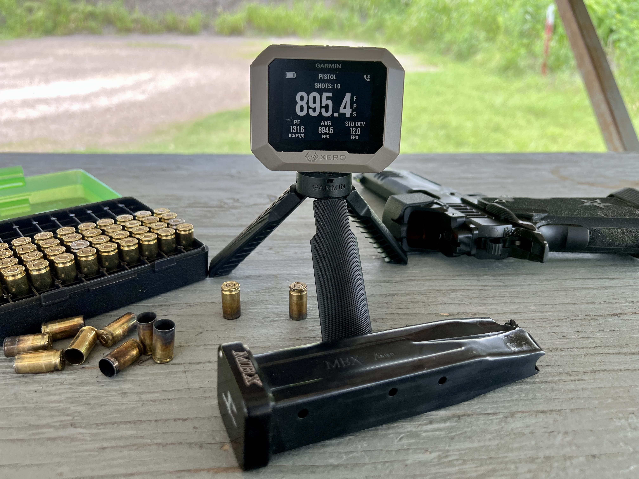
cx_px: 320
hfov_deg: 67.3
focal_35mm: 26
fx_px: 480
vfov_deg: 53.1
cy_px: 240
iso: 50
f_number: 1.5
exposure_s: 1/480
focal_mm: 5.7
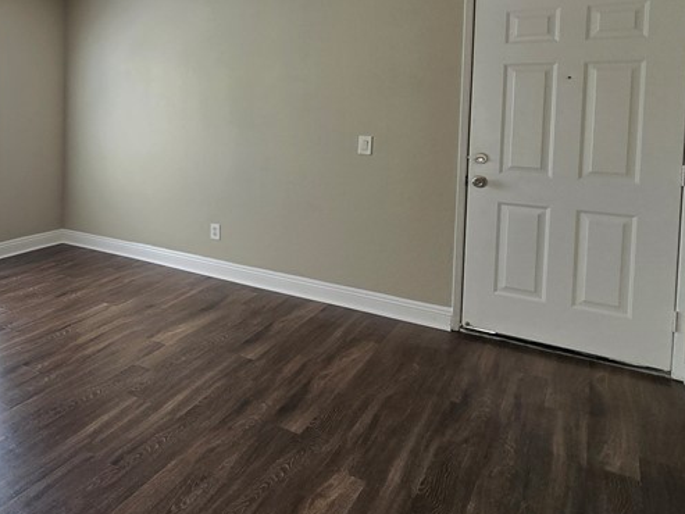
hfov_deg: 56.9
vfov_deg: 49.4
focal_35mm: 27
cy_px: 132
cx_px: 76
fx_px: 534
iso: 64
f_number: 2.2
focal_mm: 2.2
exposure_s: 1/120
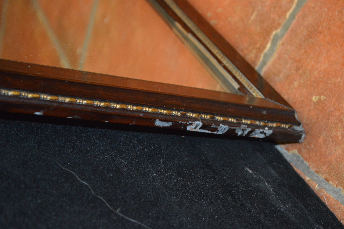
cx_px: 172
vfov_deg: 16.5
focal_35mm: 82
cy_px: 114
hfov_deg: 24.6
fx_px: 788
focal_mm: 55
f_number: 5.6
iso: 3200
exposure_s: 1/60
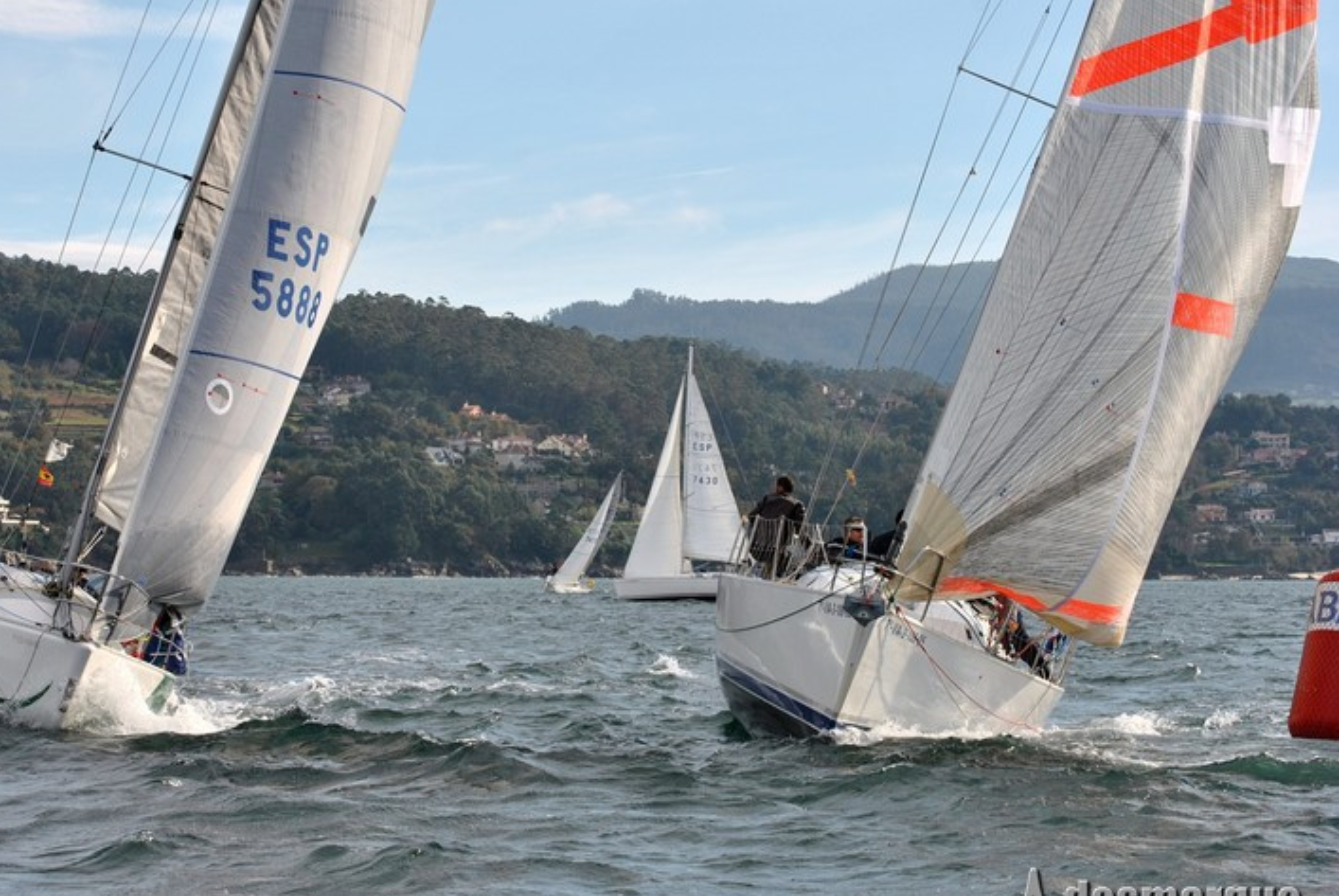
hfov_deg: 19.5
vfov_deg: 13.1
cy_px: 396
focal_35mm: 105
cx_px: 505
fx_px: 3896
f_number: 8
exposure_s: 1/250
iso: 100
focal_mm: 55
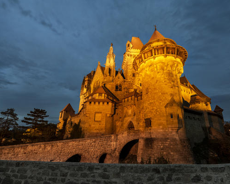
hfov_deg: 89.6
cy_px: 92
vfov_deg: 77.0
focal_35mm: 17
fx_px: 116
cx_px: 119
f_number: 8
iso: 200
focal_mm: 15
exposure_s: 4
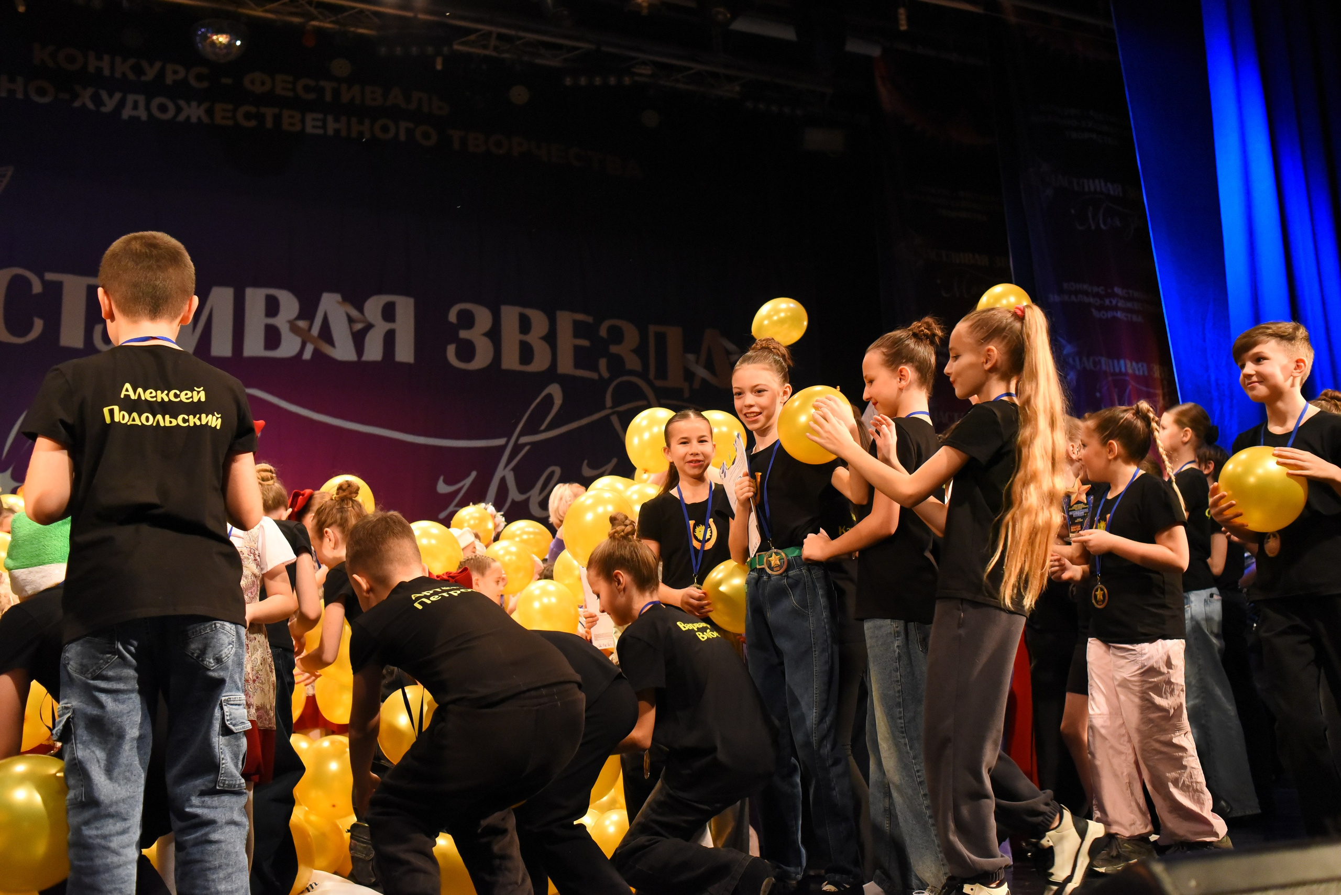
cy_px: 448
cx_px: 670
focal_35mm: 35
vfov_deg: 37.9
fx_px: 1304
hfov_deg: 54.4
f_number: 5
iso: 5000
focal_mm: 35
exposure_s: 1/320
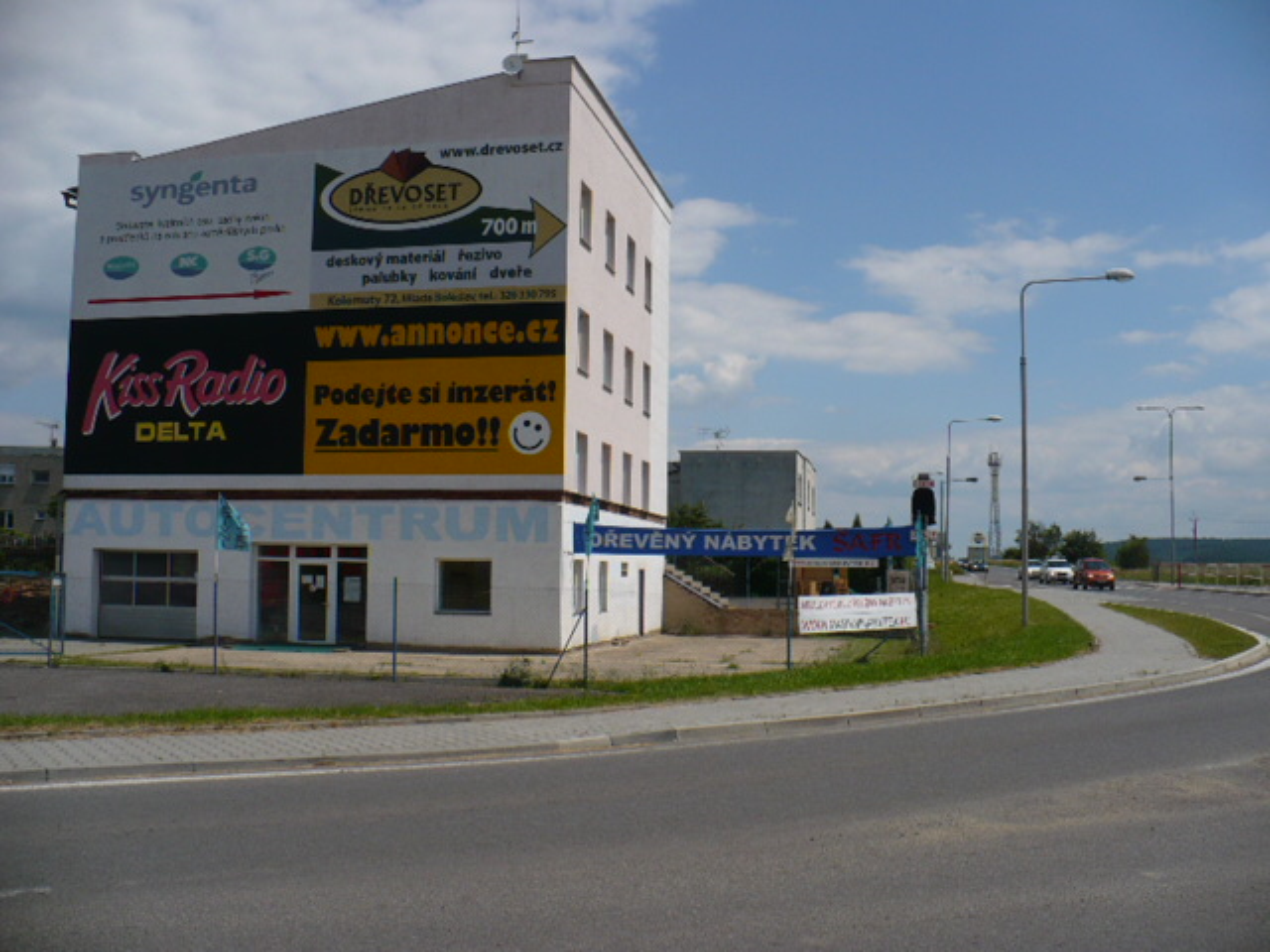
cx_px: 635
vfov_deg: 38.7
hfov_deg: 50.1
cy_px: 476
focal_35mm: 37
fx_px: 1357
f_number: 8
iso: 100
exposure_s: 1/500
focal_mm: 6.1
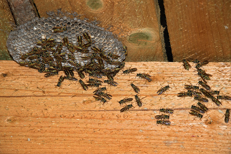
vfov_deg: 8.7
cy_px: 77
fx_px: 1010
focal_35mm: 158
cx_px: 116
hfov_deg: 13.0
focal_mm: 105
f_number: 7.1
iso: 320
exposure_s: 1/60
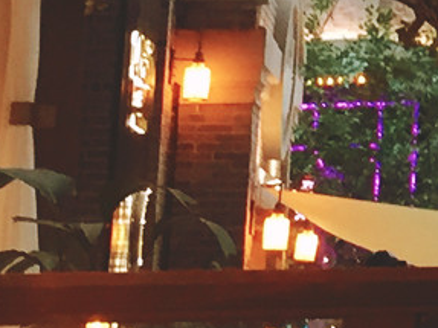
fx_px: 2555
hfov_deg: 9.0
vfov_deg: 7.1
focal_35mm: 202
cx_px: 969
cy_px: -328
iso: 100
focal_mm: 4.15
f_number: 2.2
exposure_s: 1/33
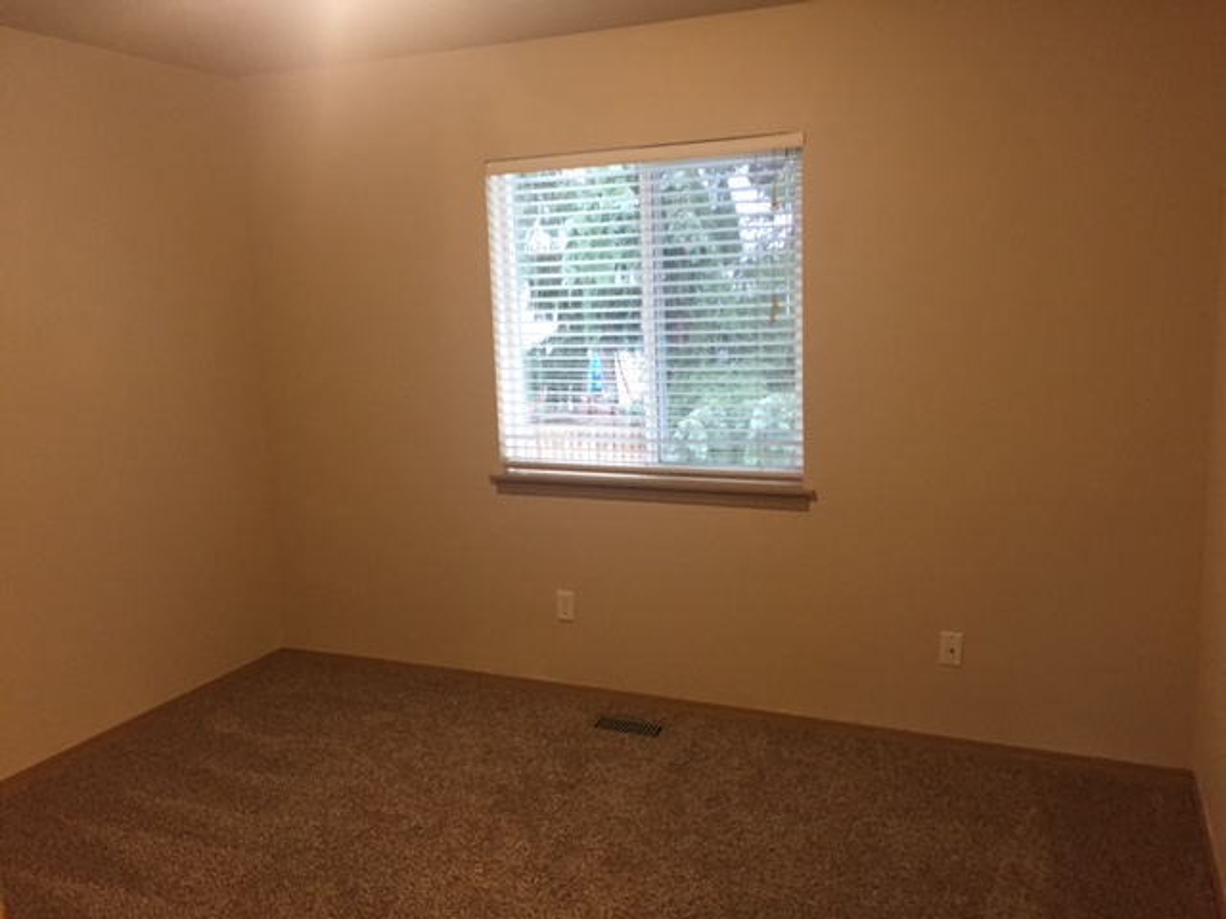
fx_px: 1027
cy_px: 460
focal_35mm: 29
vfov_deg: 48.2
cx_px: 613
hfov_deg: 61.7
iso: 125
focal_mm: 4.15
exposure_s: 1/30
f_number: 2.2
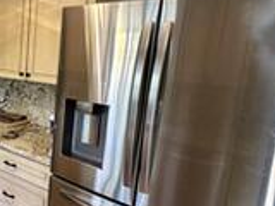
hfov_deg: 40.0
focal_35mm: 35
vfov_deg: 40.7
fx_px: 278
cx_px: -43
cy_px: 93
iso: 320
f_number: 2.2
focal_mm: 2.22
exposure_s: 1/60
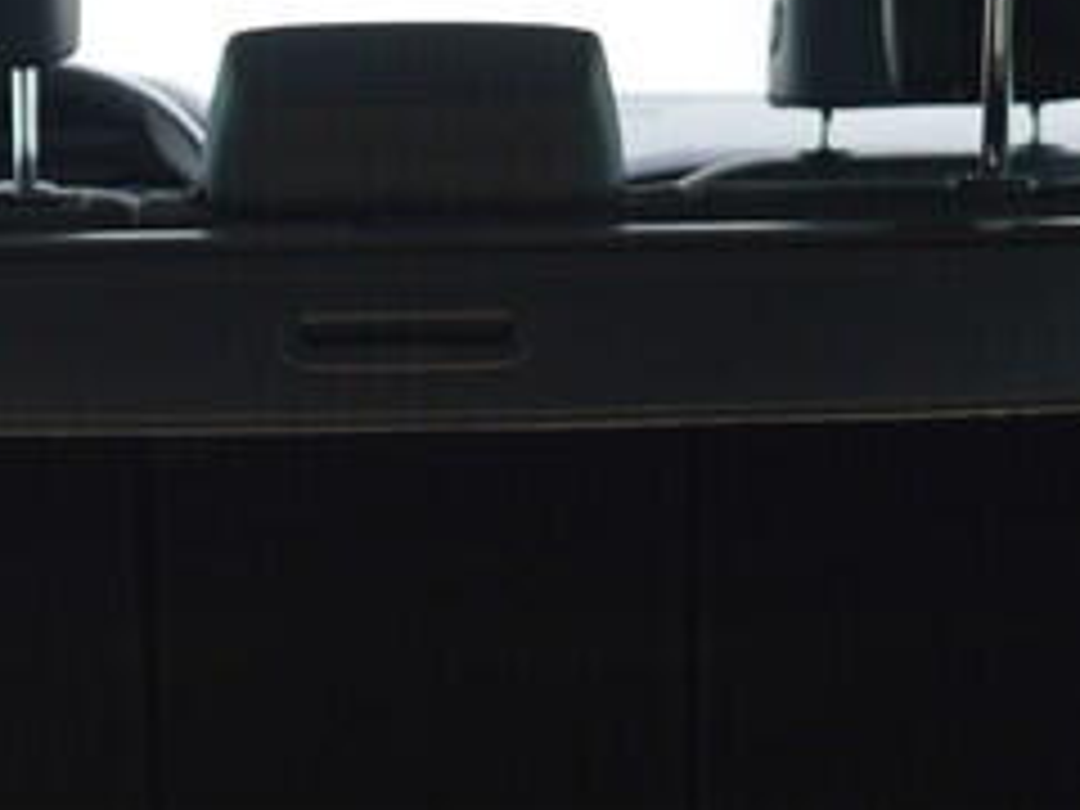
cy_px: 853
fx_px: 4618
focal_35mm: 148
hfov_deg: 13.3
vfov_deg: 9.9
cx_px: 284
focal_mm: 24
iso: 160
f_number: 2.8
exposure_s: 1/40
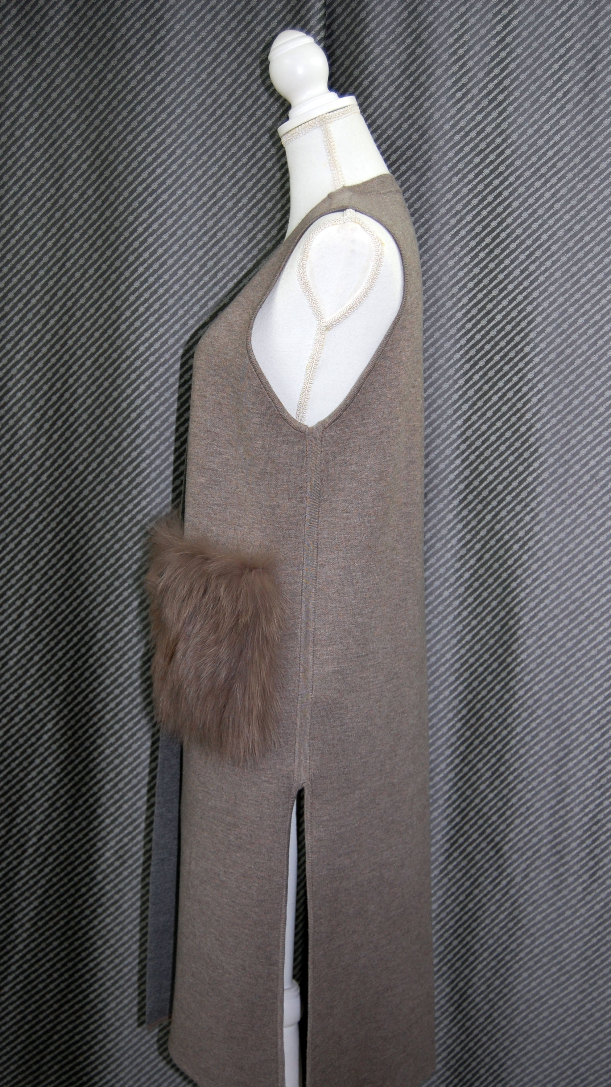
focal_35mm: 41
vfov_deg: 49.4
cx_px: 273
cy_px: 543
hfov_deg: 29.0
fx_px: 1181
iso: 400
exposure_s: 1/60
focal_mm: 26
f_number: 4.2
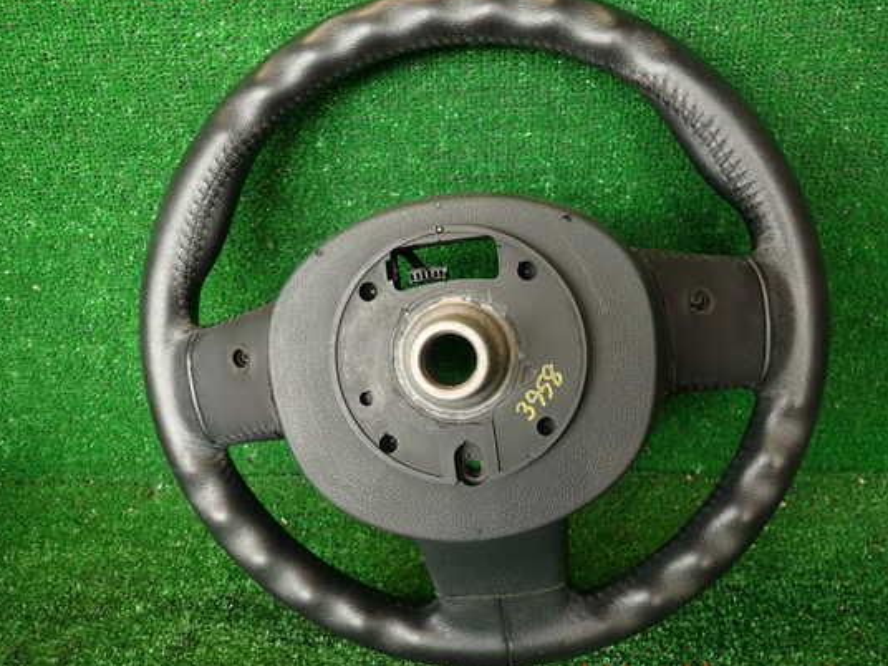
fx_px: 718
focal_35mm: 28
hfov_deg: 63.4
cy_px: 330
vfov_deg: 49.7
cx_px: 459
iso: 160
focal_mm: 4.5
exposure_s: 1/60
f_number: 2
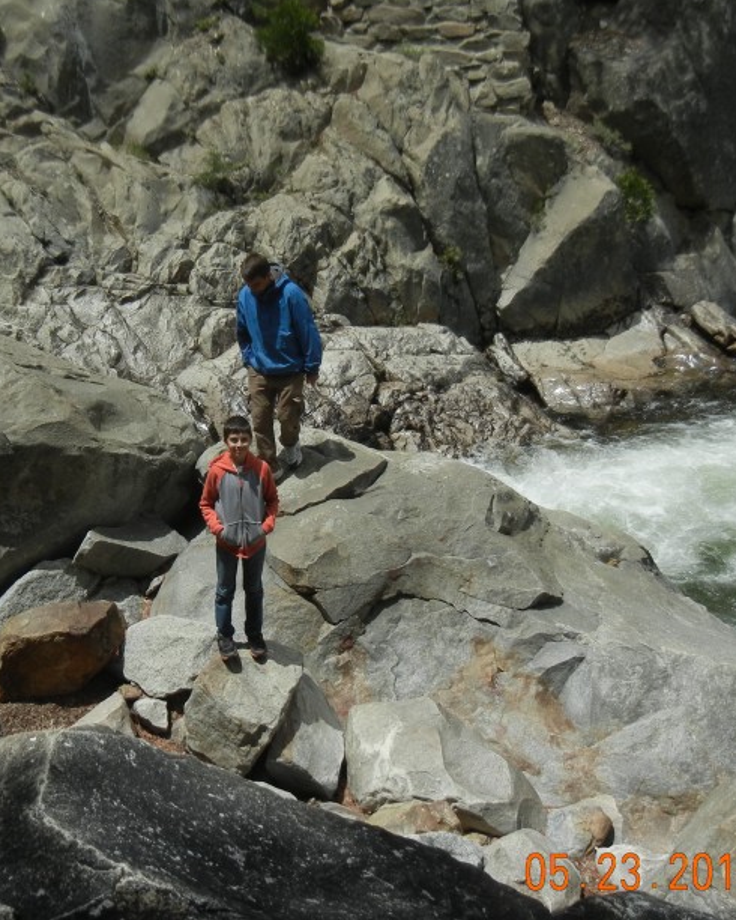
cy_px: 415
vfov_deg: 38.0
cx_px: 228
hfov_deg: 30.6
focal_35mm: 49
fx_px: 1334
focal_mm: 5.4
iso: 160
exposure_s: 1/770
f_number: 7
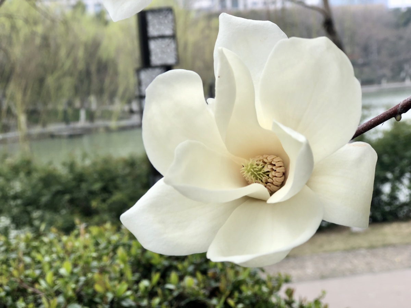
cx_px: 206
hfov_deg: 33.8
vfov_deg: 25.7
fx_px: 677
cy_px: 154
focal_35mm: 57
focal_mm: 6.6
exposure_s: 1/214
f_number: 2.8
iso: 20
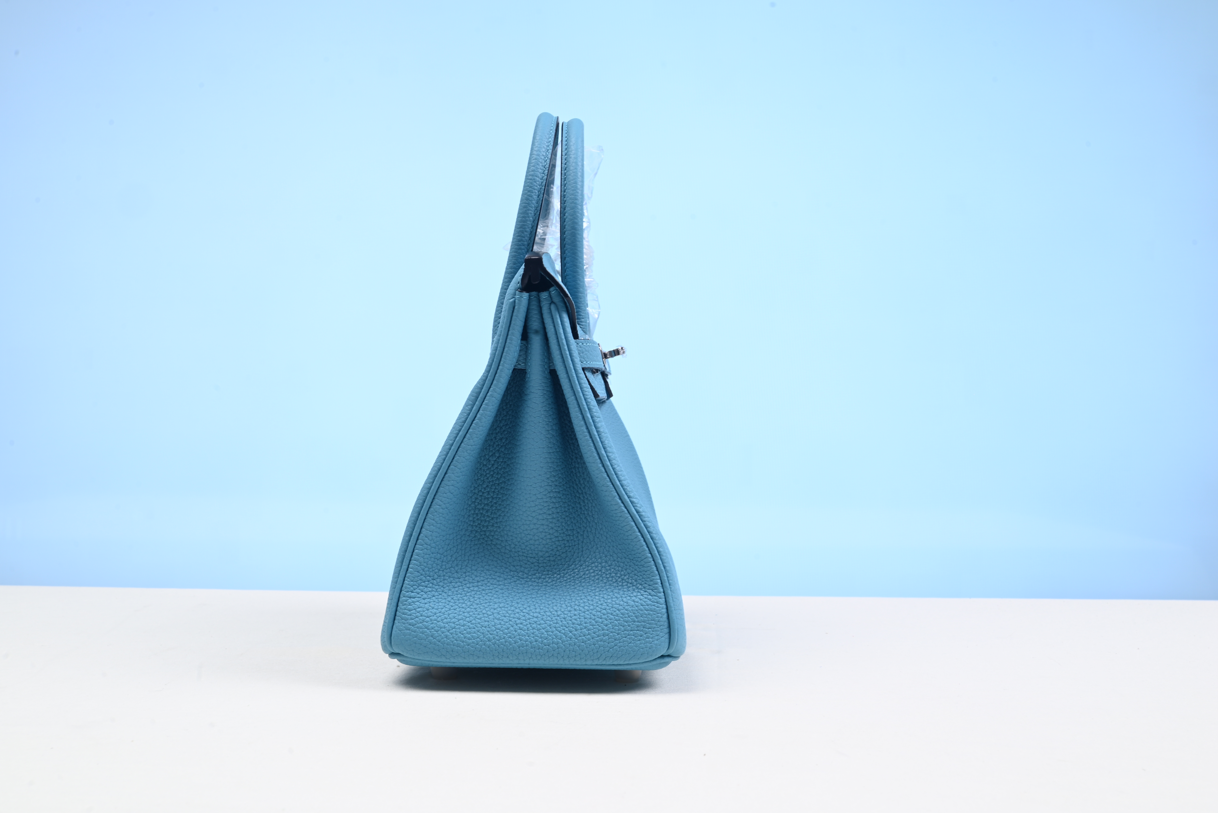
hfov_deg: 48.4
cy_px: 406
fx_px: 1354
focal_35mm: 40
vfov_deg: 33.4
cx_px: 609
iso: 100
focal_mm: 40
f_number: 16
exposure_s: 1/2
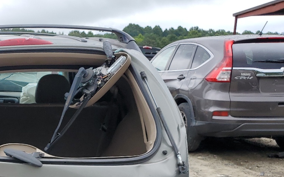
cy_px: 205
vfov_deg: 21.0
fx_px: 449
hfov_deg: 32.6
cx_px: 9
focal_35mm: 58
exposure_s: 1/588
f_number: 1.5
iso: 50
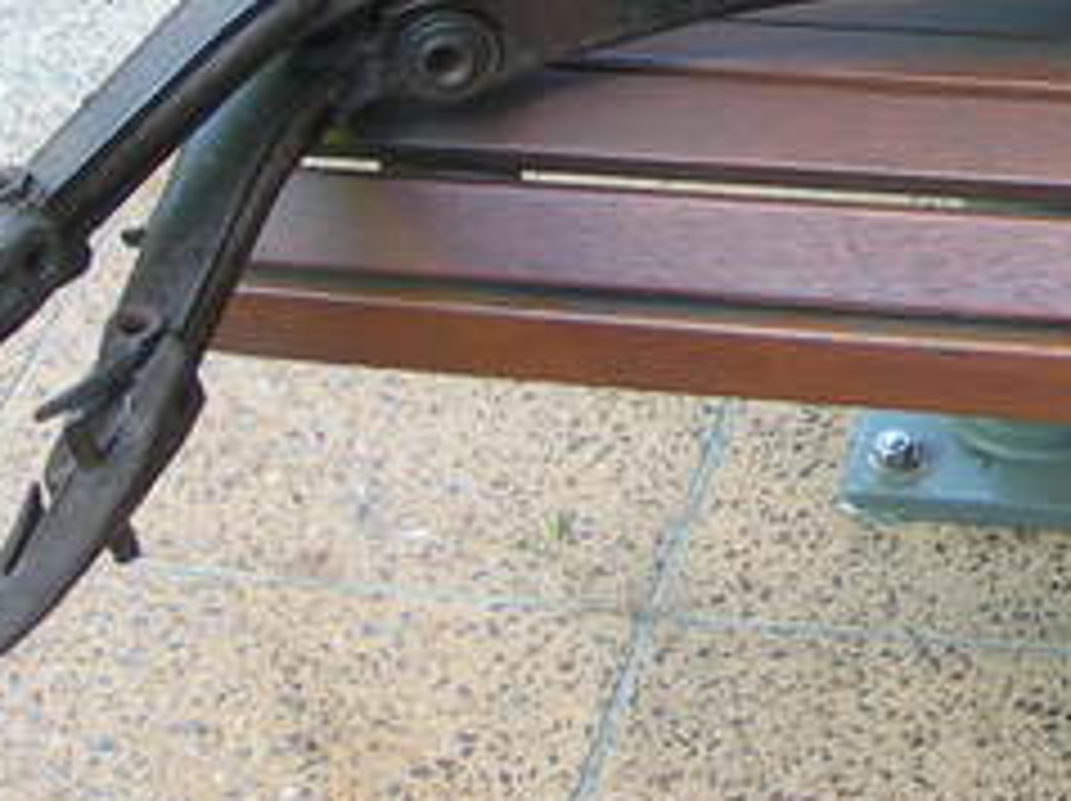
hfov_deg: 14.6
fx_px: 3956
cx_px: 1480
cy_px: -126
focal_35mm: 128
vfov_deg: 11.4
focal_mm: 7.8
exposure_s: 1/33.2
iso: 50
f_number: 2.8
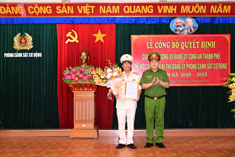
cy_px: 78
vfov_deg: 34.3
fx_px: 255
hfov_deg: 49.5
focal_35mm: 39
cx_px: 118
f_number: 5
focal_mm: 26
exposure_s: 1/200
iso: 1250
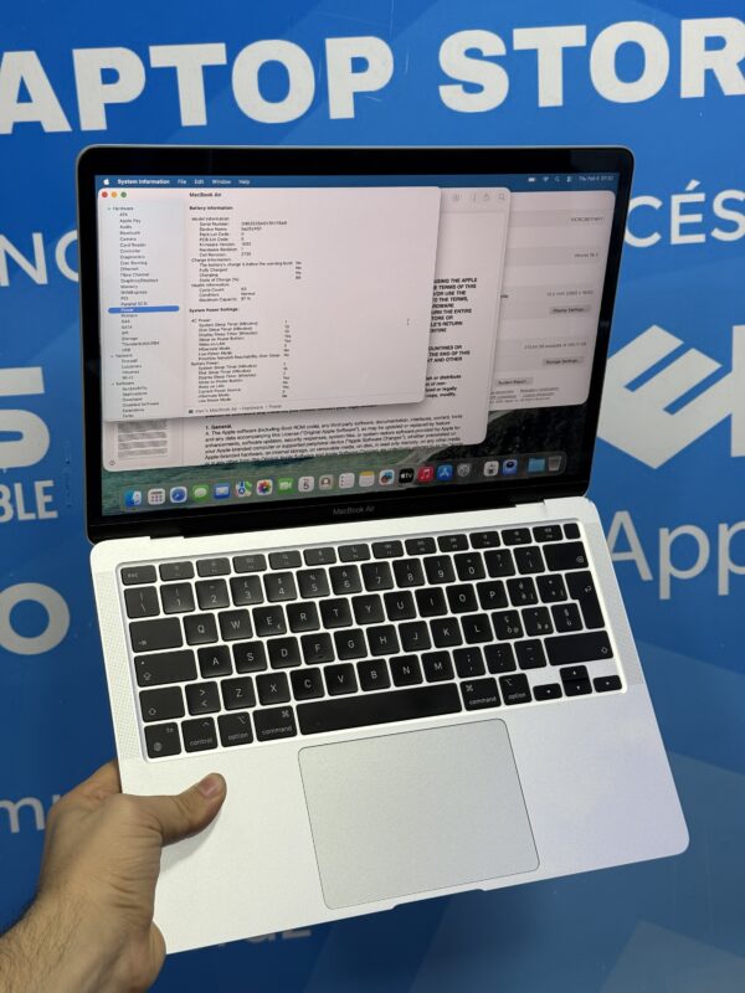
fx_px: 1377
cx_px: 372
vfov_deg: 39.7
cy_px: 496
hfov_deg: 30.3
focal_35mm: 48
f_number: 1.78
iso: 50
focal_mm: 6.76
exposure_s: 1/100
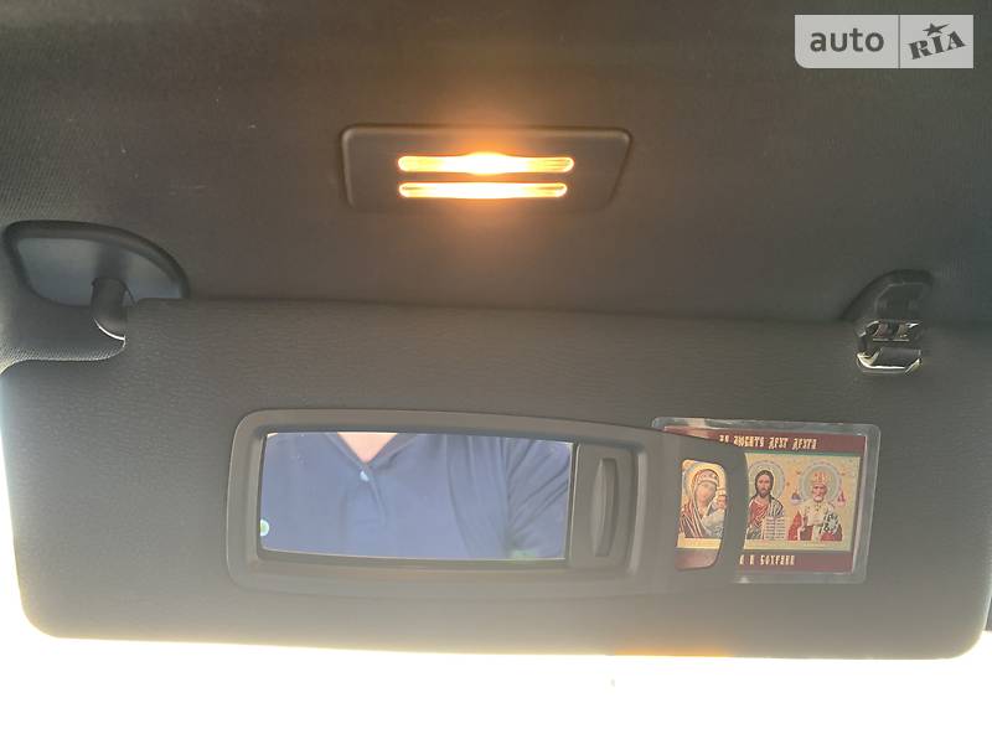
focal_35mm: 26
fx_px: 745
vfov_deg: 53.1
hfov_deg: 67.3
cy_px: 372
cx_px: 496
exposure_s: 1/50
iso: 160
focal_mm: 4.2
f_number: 1.8
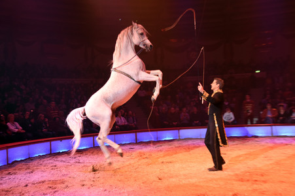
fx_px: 328
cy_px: 98
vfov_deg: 33.4
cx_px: 148
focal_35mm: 40
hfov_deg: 48.5
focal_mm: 40
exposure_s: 1/60
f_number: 6.3
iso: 2500
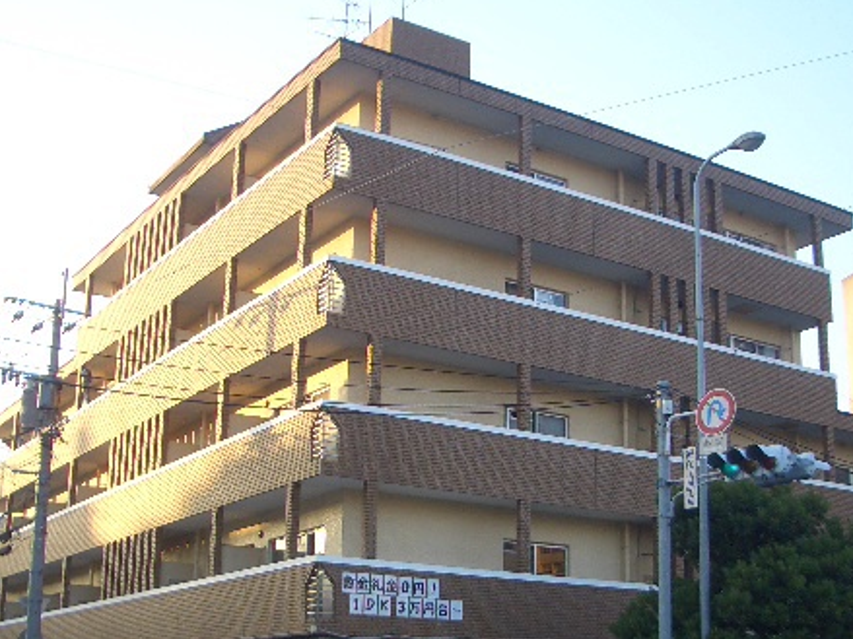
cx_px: 525
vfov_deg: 28.3
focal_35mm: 51
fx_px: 1256
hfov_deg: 37.3
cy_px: 454
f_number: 2.6
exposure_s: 1/125
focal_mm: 5.8
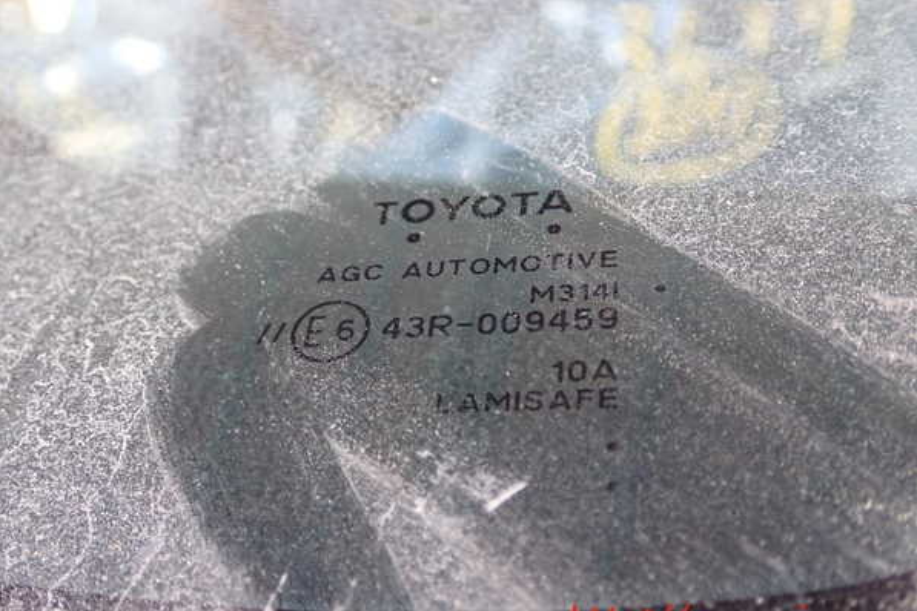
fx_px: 1172
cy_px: 295
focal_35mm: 46
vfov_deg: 29.2
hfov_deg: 42.7
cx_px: 458
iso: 800
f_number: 2.9
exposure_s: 1/40
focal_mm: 7.84
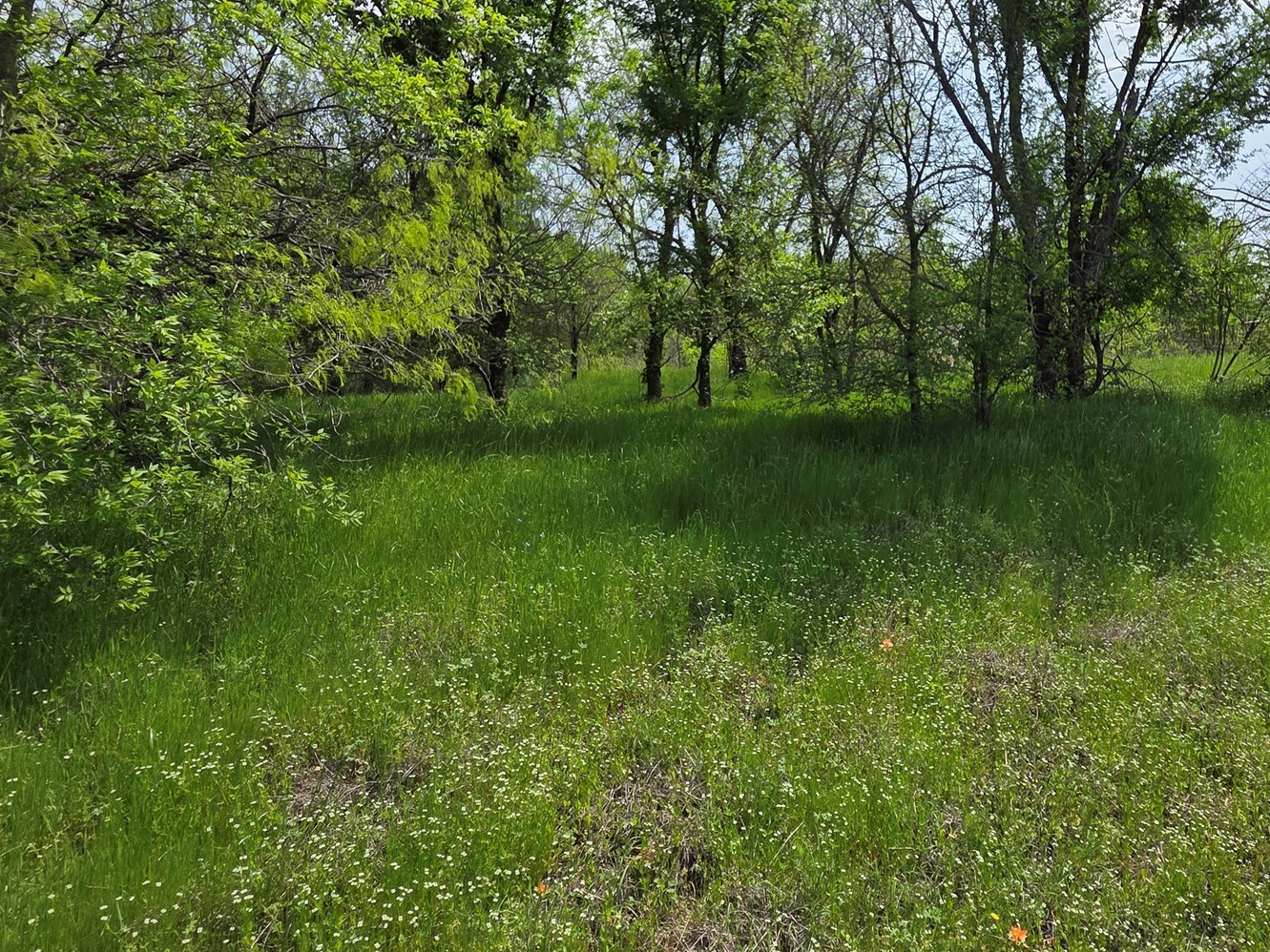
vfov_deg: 65.2
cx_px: 800
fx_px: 734
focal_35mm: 20
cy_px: 368
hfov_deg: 80.1
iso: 50
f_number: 2.2
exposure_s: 1/2365
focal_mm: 2.2
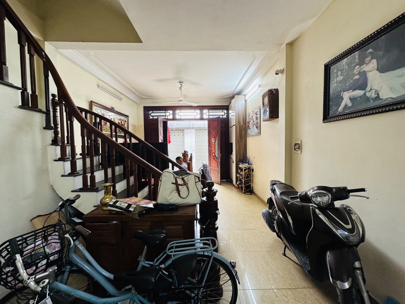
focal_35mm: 14
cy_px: 152
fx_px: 164
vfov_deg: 85.7
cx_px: 202
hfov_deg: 102.1
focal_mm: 2.22
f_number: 2.2
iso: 160
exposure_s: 1/100
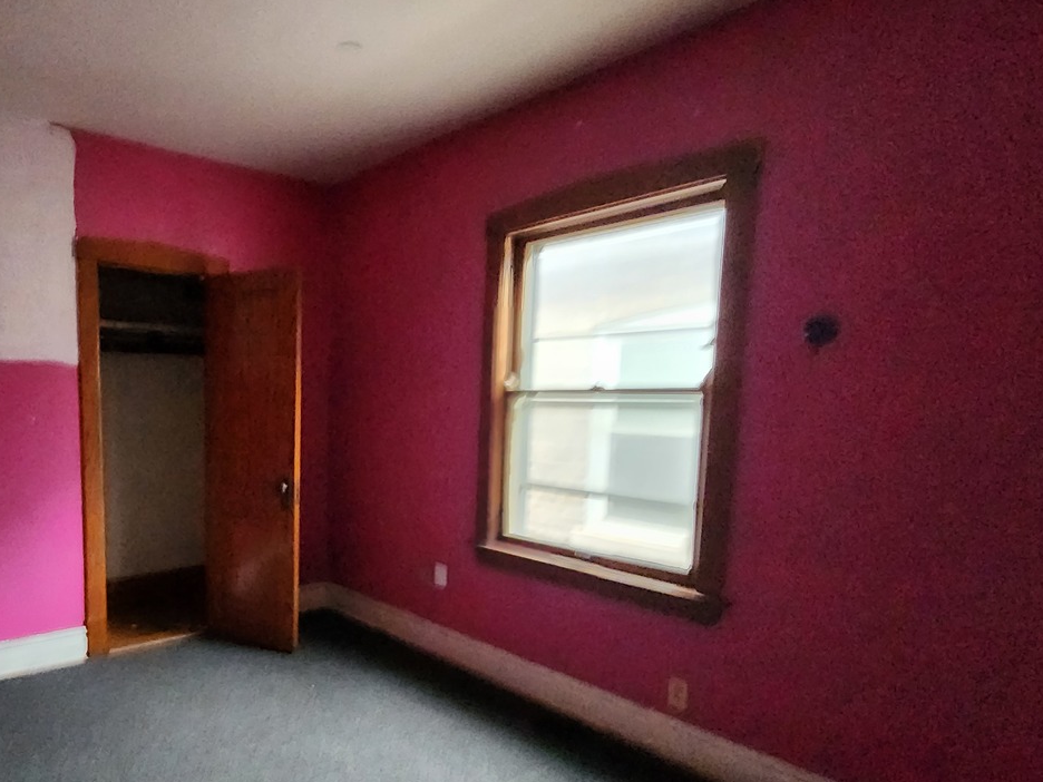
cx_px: 325
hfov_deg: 78.3
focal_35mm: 20
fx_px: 603
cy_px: 463
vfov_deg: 65.4
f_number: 2.2
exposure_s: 1/24
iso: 1000
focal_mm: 2.2
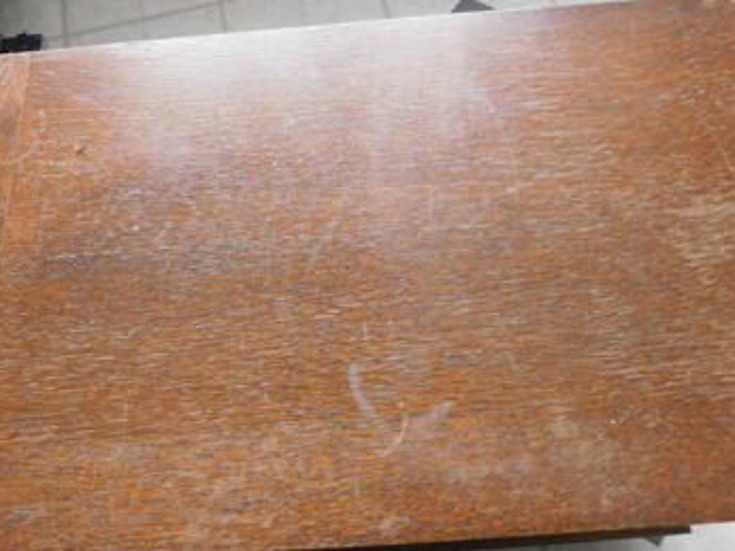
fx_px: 680
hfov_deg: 56.8
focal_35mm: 32
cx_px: 366
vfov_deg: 44.1
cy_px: 315
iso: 400
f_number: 3
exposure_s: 1/10
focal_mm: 4
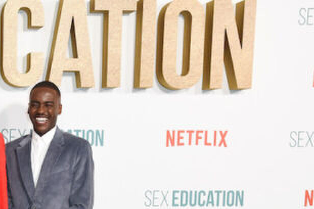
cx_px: -54
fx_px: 741
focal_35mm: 85
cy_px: 220
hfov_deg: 22.2
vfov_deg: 15.7
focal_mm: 34
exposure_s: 1/160
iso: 1600
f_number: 8
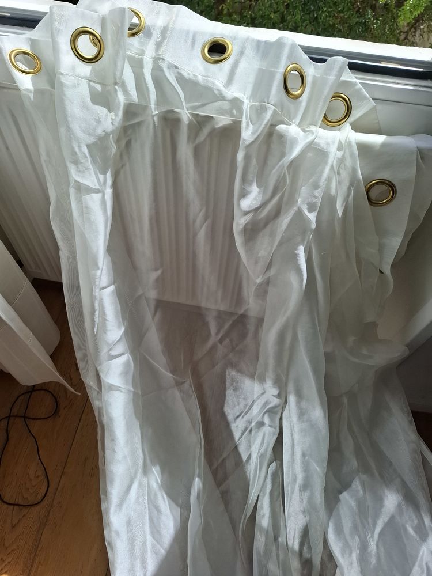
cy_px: 288
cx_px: 216
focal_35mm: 23
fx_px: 383
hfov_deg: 58.9
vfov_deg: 73.9
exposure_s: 1/2681
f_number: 1.8
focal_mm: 5.54
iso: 50
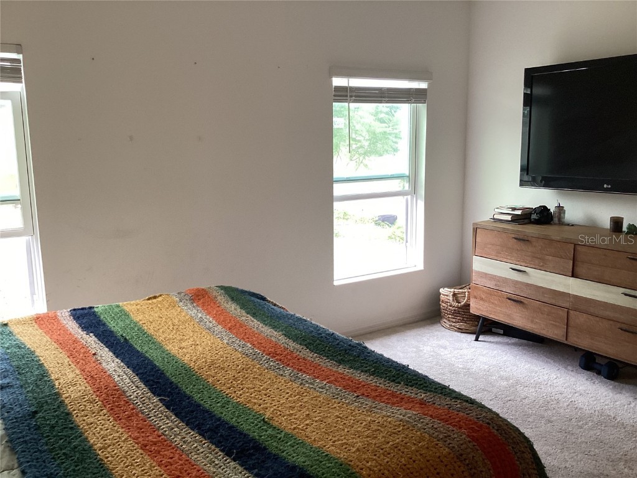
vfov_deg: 45.4
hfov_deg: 58.4
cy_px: 239
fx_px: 570
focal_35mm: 31
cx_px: 318
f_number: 2.4
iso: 80
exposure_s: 1/60
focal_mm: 3.3
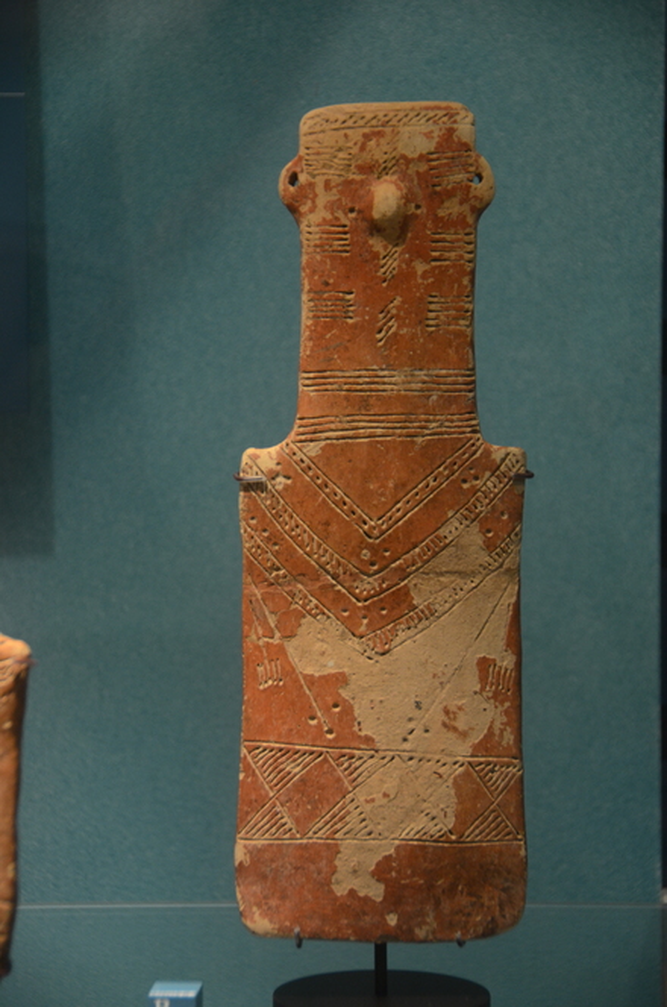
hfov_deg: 9.6
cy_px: 504
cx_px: 334
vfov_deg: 14.4
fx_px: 3977
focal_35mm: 142
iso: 1000
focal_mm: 95
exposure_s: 1/160
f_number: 5.3
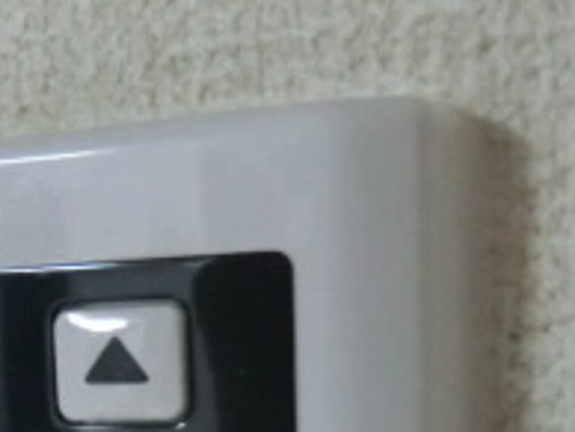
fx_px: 1314
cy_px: 607
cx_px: 27
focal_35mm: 79
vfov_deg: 17.2
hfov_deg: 23.8
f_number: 3.2
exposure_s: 1/25
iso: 800
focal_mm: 4.3
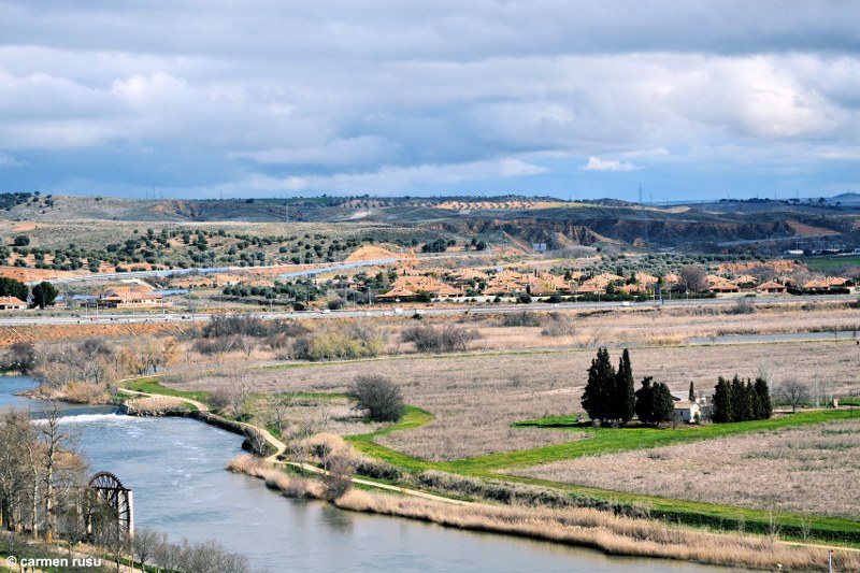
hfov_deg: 18.2
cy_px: 286
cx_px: 430
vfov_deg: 12.2
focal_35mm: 112
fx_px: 2687
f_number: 5.6
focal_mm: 75
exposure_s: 1/500
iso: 110
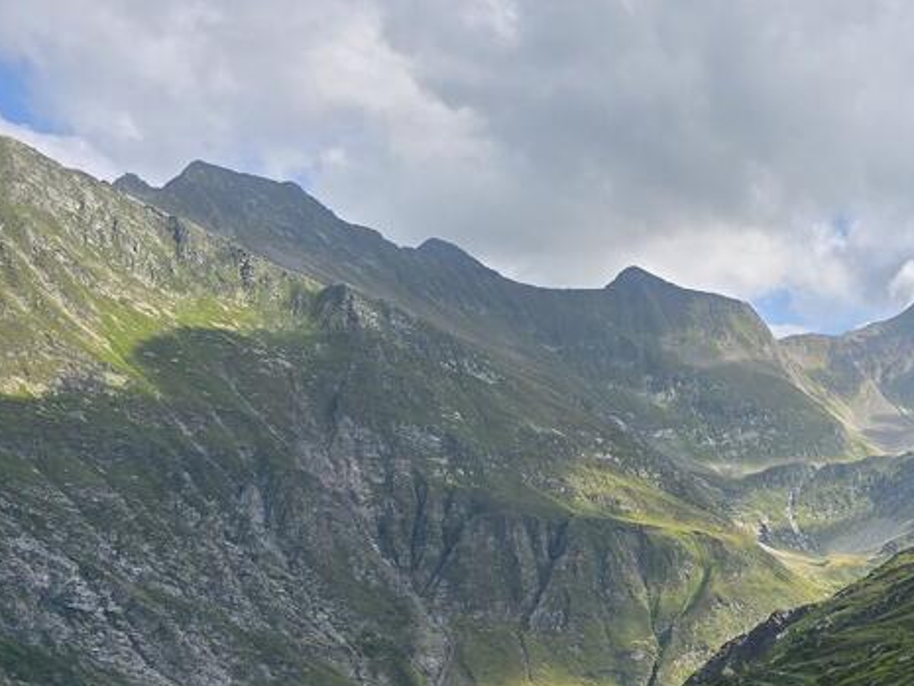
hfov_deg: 33.0
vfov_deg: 27.9
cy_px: 555
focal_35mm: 51
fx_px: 1347
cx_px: 999
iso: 12
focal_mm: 6.3
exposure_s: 1/713
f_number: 1.7
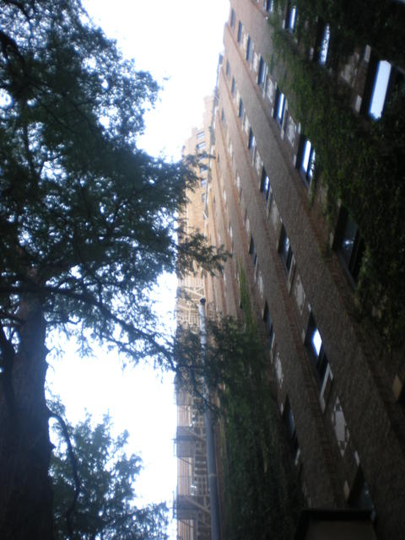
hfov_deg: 37.7
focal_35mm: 38
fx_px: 593
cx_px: 202
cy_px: 270
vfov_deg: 49.0
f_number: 3.1
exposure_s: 1/93.5
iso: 64
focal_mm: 6.3
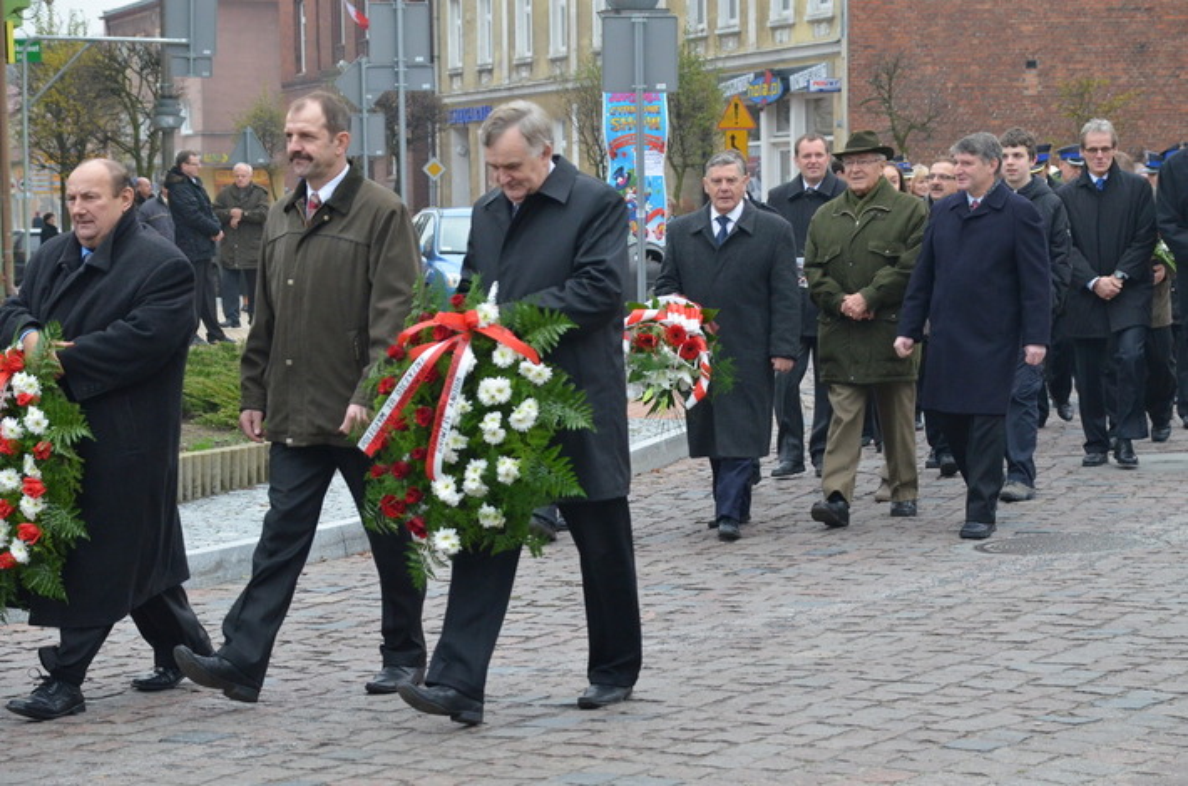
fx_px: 3457
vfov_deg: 13.0
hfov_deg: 19.5
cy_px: 393
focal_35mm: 105
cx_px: 594
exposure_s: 1/640
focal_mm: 70
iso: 1600
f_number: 5.6
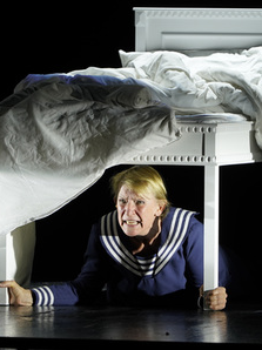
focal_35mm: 556
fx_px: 5619
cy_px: 175
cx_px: 130
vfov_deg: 3.6
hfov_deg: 2.7
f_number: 8
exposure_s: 1/400
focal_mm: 382
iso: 1600
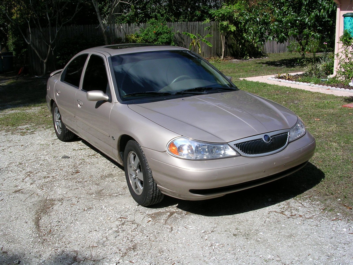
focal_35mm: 38
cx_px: 176
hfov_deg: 49.0
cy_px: 132
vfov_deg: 37.7
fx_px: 388
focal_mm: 5.8
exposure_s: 1/387
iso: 50
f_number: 5.6
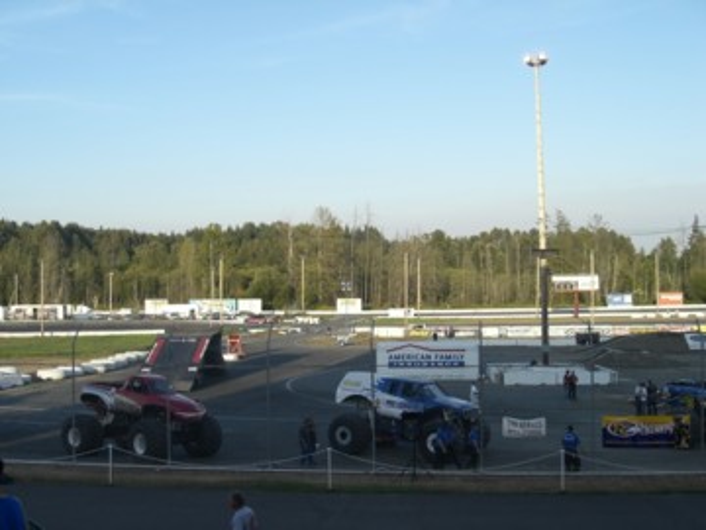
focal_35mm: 38
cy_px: 265
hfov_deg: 49.0
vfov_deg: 37.7
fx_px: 775
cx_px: 353
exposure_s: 1/200
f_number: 4.4
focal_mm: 6.3
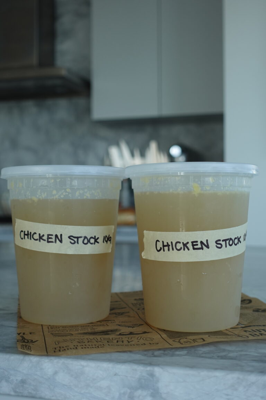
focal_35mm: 49
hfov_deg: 27.5
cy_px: 200
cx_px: 133
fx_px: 543
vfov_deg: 40.3
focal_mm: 18.59
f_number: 3.2
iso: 125
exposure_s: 1/80
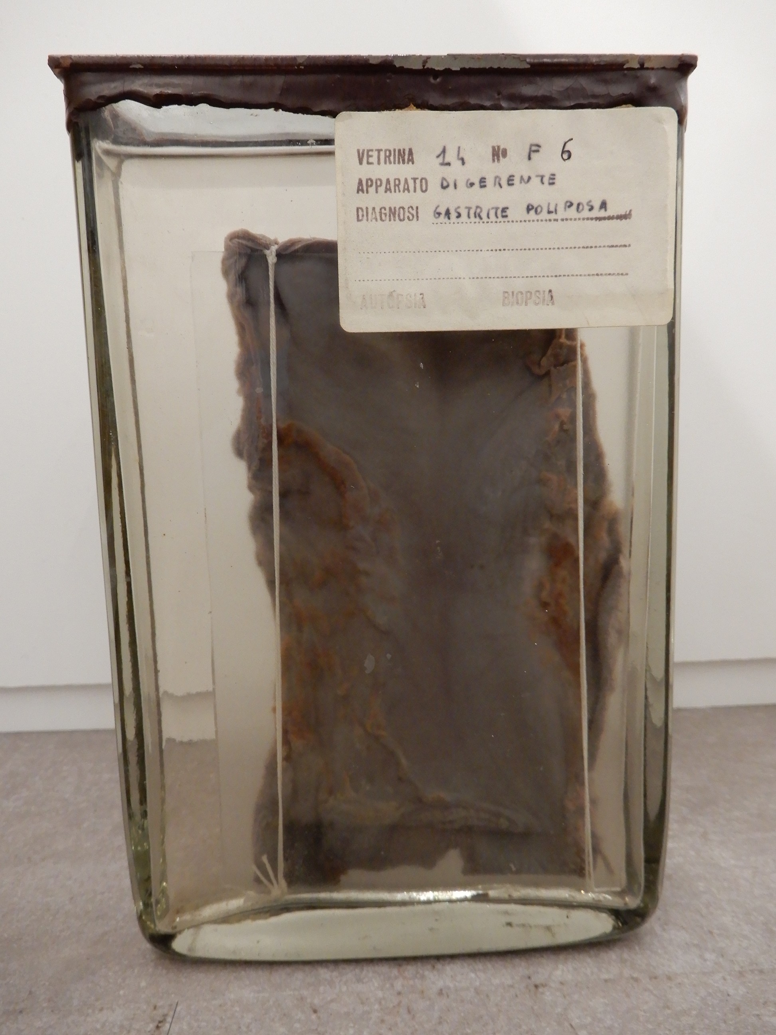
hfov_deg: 56.8
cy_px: 518
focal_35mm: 24
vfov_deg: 71.6
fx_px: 717
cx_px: 388
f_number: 3.4
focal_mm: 4.3
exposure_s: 1/30
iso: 400
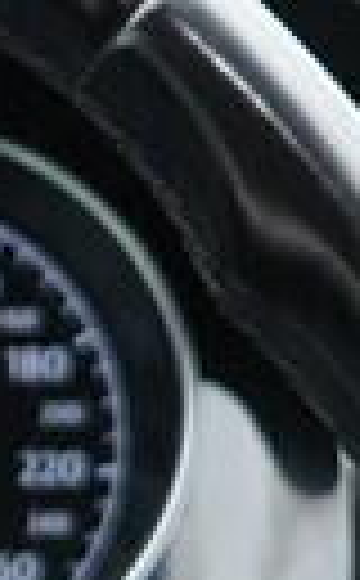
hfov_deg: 4.3
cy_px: 888
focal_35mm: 292
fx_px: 4610
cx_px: -603
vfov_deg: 7.1
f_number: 2.8
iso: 200
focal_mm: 24
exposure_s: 1/40
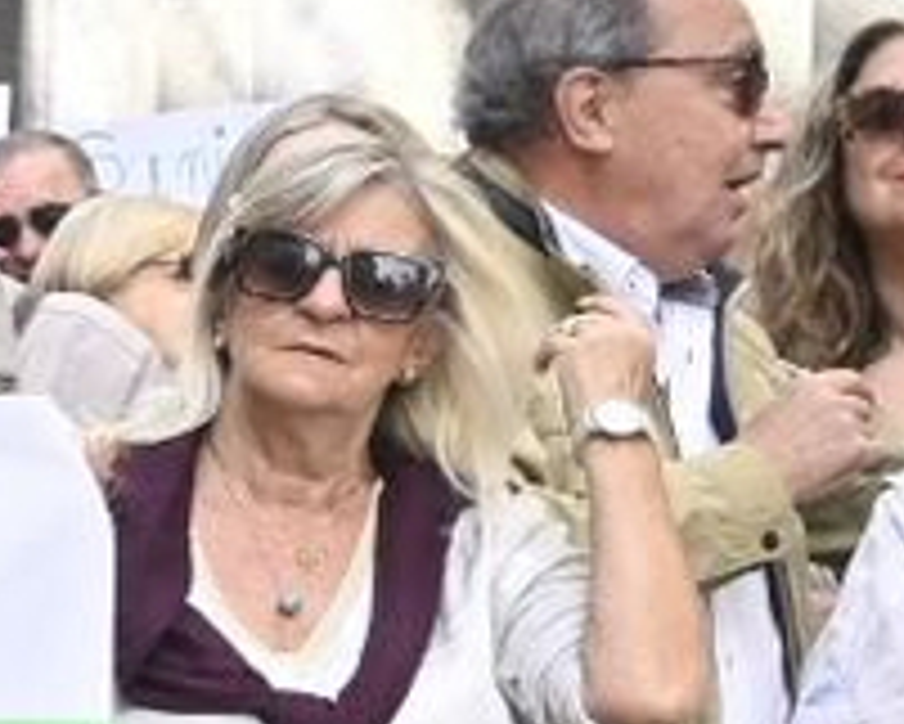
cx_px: -2222
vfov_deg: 6.7
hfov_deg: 7.1
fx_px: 6146
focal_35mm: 230
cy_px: 879
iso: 400
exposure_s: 1/400
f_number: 5
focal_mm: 20.5
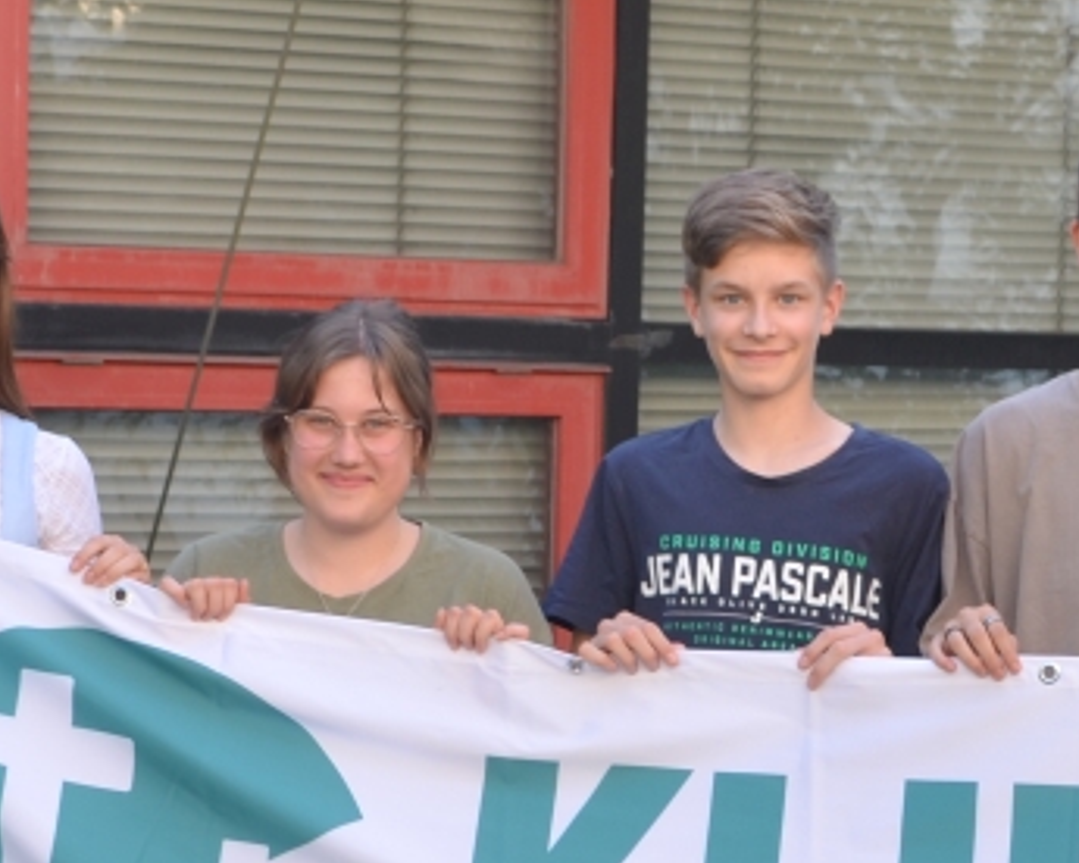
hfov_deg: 13.2
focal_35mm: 146
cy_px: 628
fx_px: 4662
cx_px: 697
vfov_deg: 10.6
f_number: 5.6
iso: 140
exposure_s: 1/60
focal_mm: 28
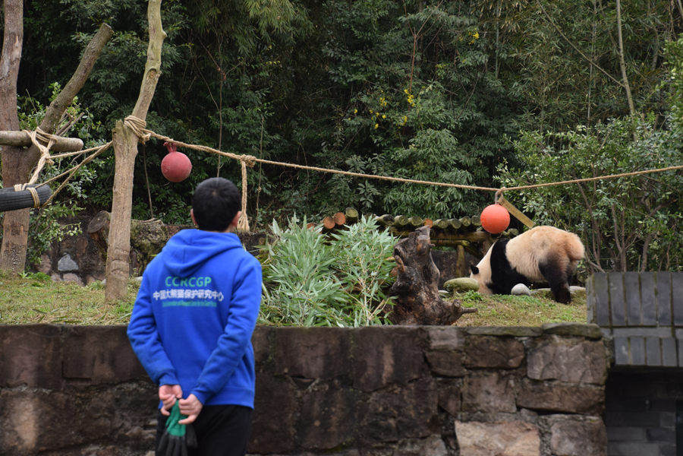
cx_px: 342
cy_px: 228
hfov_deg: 19.5
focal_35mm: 105
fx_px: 1992
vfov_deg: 13.0
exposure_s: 1/400
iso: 500
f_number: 5.3
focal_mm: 70
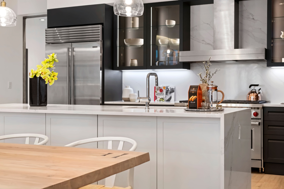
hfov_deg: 39.6
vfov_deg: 27.0
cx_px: 142
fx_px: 394
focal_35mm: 50
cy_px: 94
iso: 400
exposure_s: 1/125
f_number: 6.3
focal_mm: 50
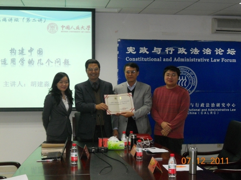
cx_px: 120
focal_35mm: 54
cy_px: 90
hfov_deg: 35.5
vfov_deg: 27.0
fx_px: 376
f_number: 4.8
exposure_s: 1/30
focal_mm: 9.8
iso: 400
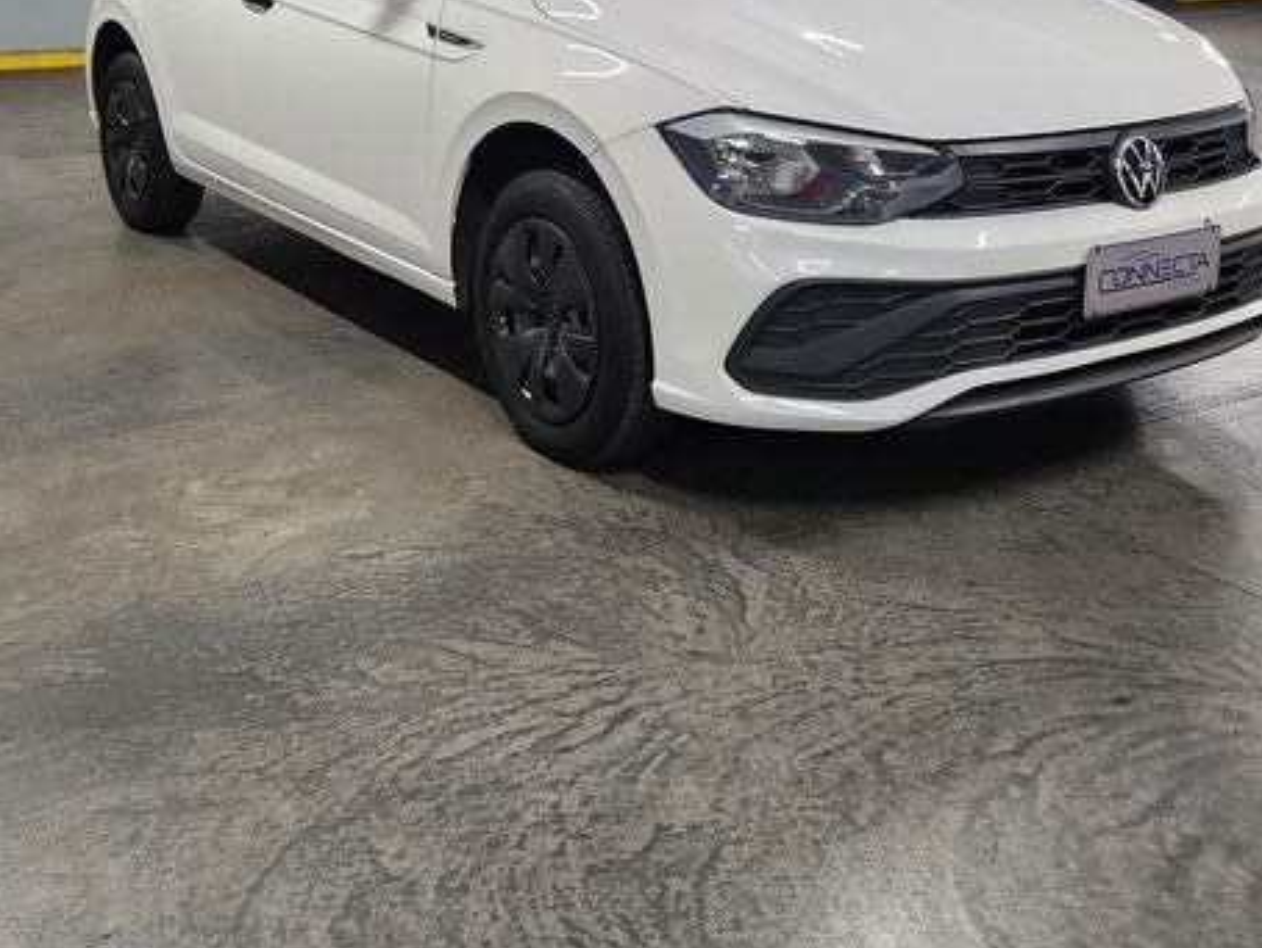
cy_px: 200
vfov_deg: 34.2
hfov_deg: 45.7
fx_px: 1496
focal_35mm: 41
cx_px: 612
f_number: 1.8
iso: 640
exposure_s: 1/120
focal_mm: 5.4
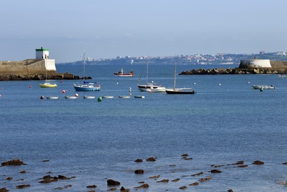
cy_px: 96
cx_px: 144
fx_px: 1475
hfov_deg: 11.1
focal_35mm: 185
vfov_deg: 7.4
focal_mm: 185
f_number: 11
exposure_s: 1/400
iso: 200
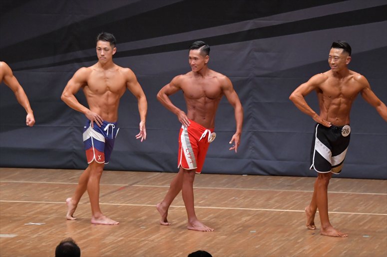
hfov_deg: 8.6
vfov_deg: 5.7
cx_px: 194
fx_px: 2579
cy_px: 128
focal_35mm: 240
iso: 6400
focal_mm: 160
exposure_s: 1/400
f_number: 5.6
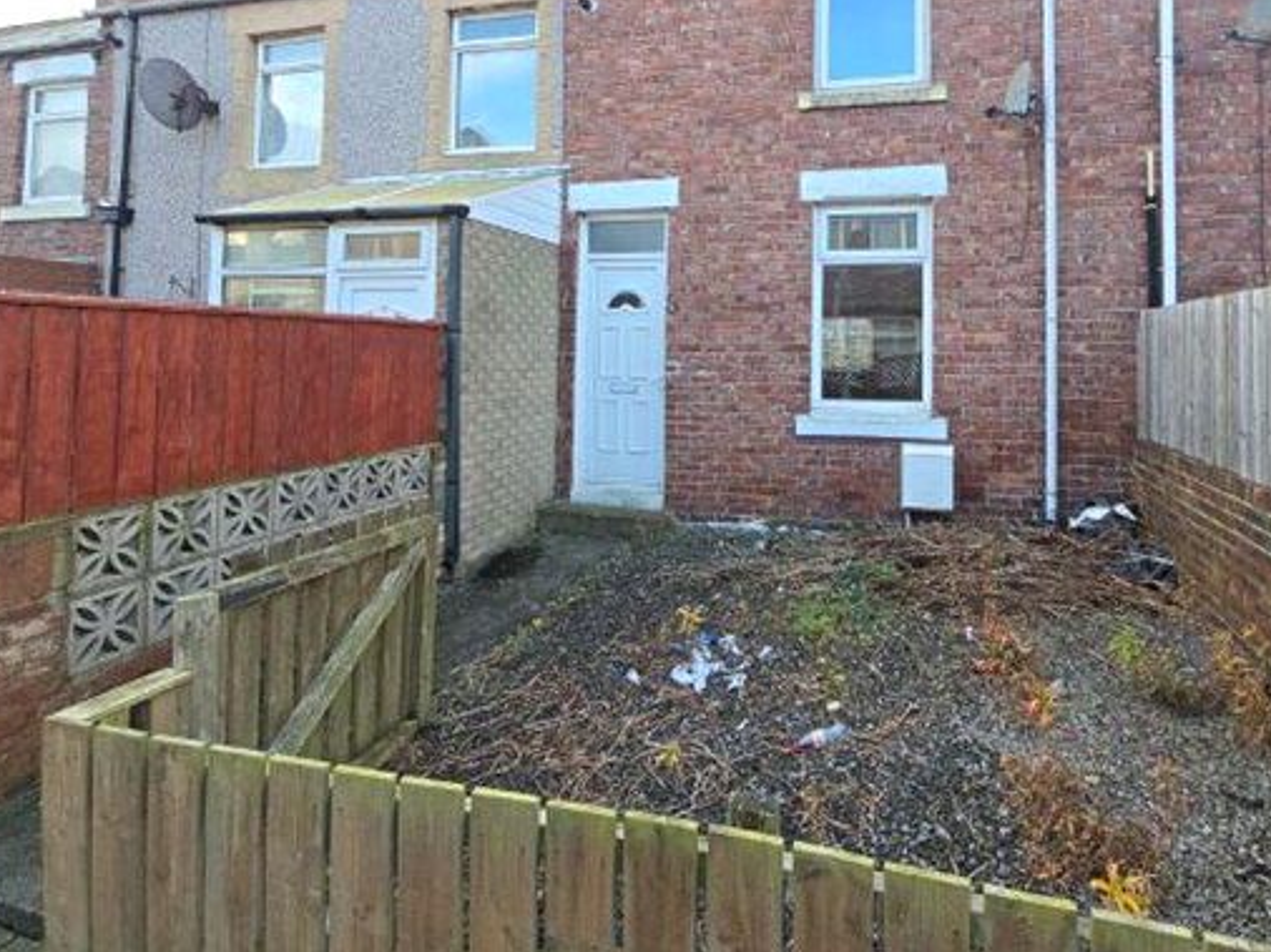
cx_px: 766
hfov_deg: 86.6
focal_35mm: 18
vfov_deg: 69.8
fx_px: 661
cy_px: 330
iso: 50
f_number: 2.2
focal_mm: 2.2
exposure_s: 1/104
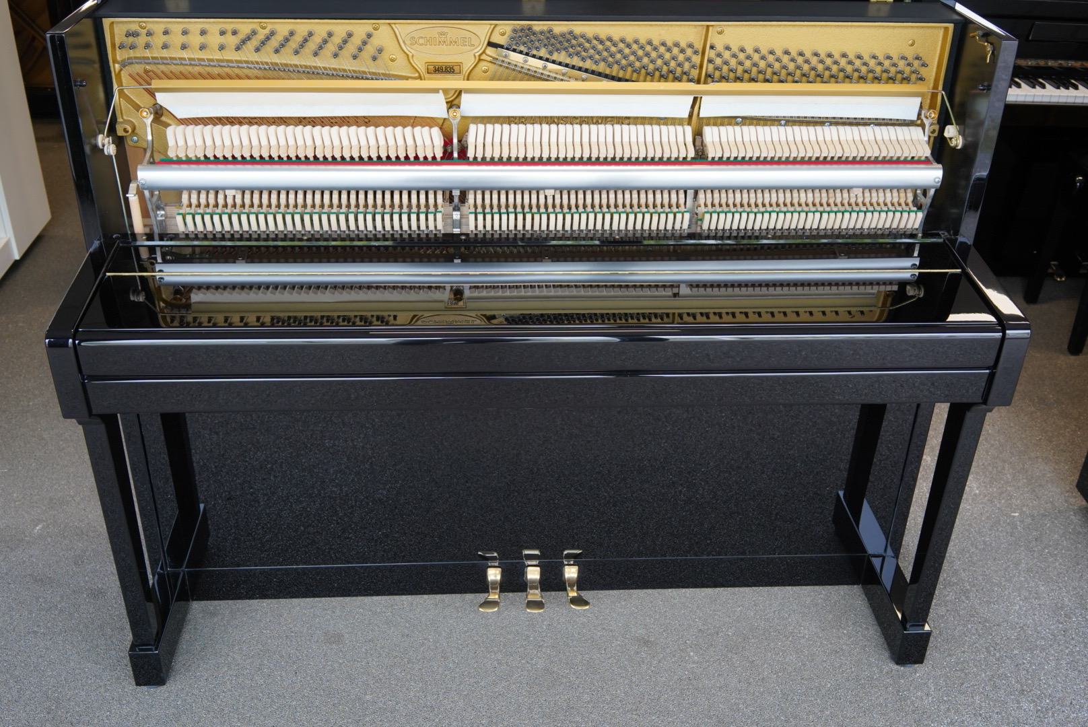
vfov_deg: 37.9
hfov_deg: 54.4
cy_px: 364
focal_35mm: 35
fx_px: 1059
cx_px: 544
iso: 1000
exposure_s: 1/60
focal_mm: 35
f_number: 6.3
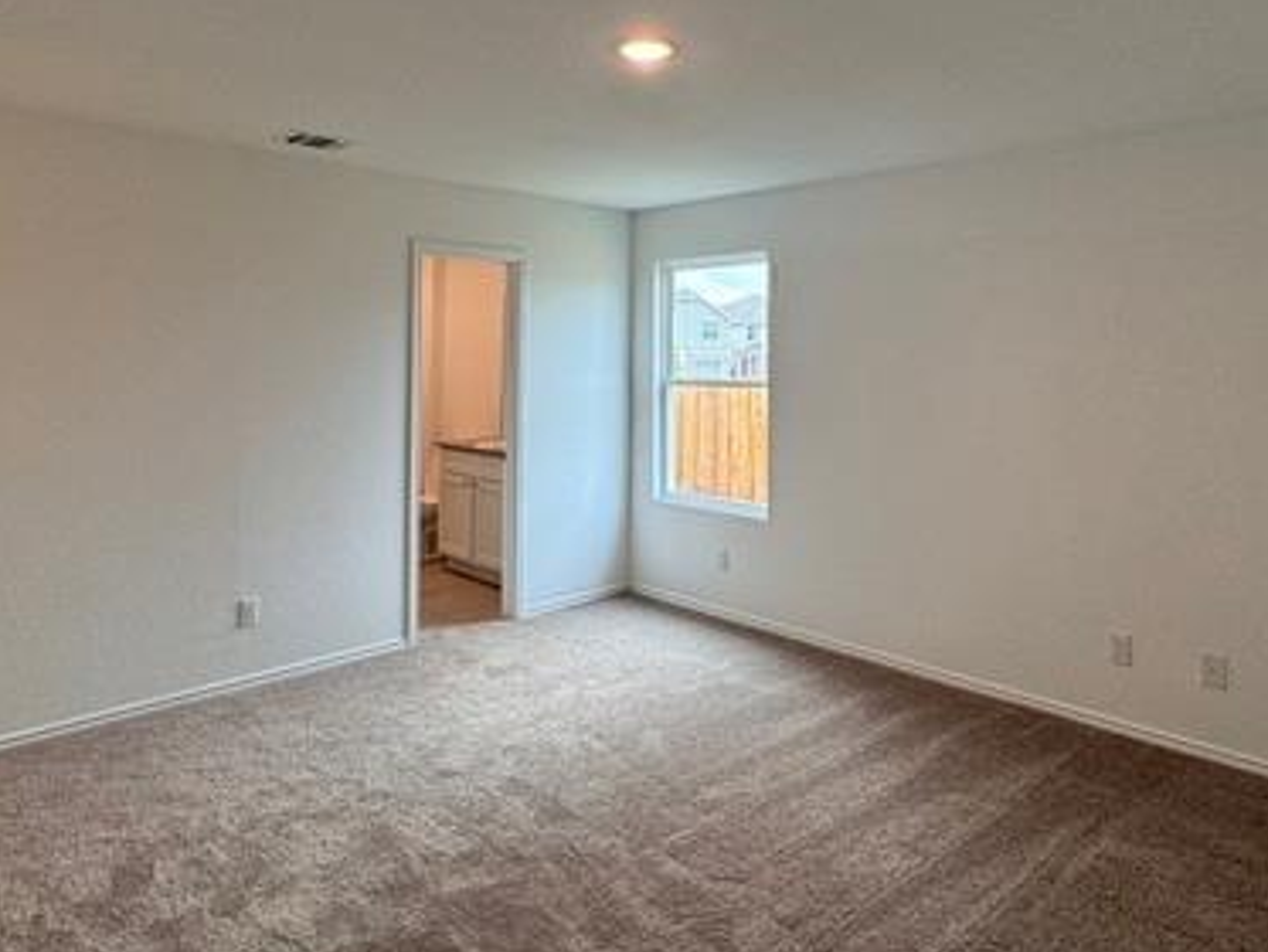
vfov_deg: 56.0
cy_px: 340
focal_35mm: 24
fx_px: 879
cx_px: 642
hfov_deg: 71.6
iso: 100
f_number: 2.2
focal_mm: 2.22
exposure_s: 1/120
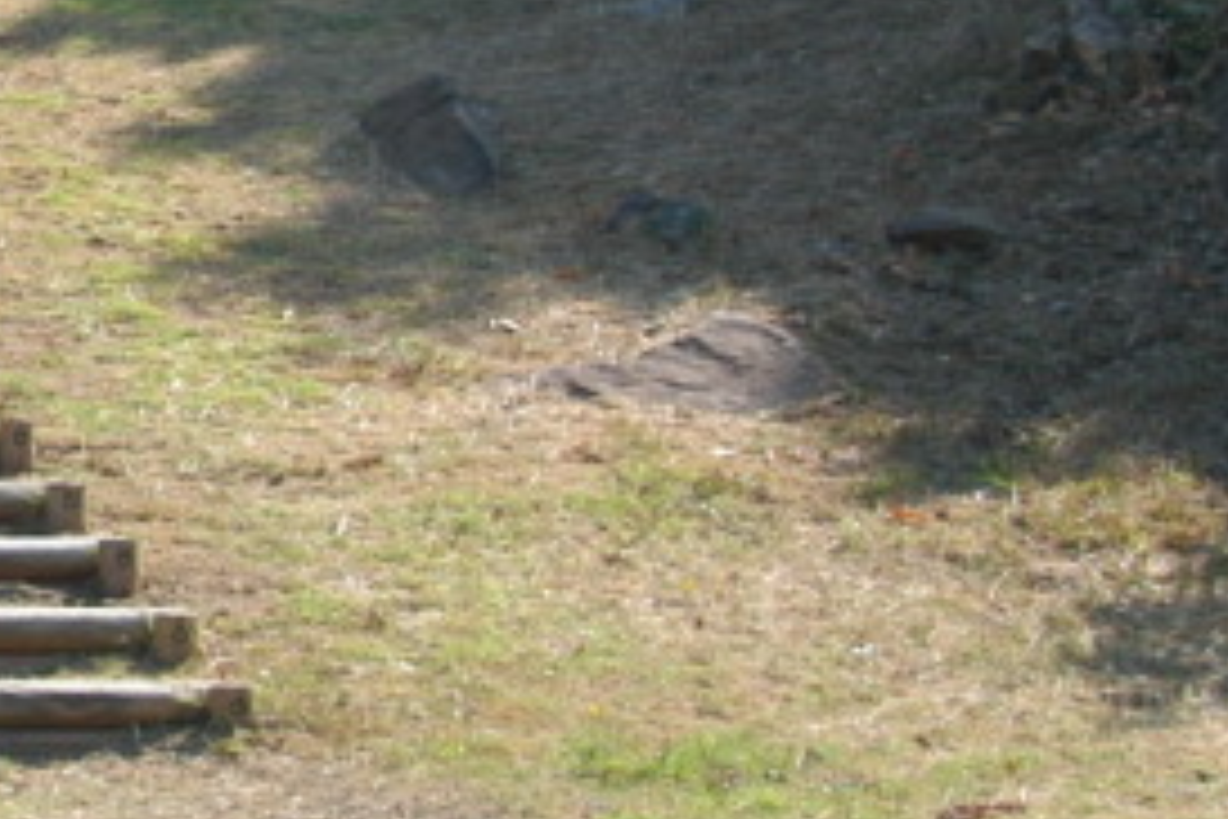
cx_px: -850
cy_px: -2
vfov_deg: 10.1
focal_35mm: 135
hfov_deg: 13.8
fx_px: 4605
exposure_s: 1/200
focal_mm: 24
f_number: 7.1
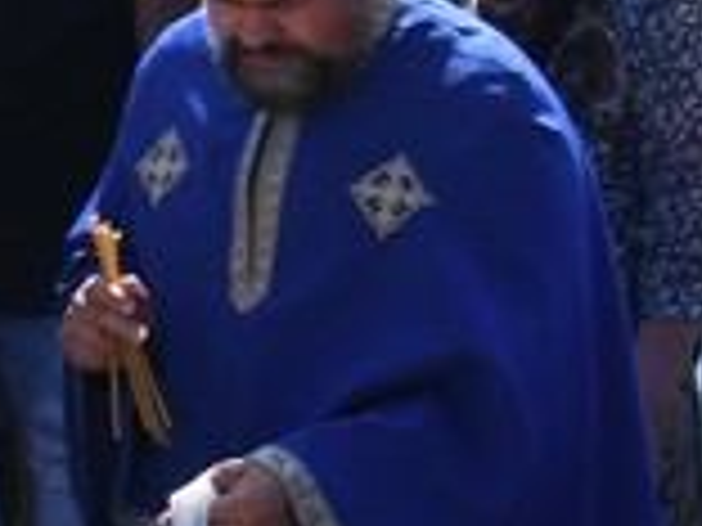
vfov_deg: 6.7
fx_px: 4502
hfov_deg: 7.9
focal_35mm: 222
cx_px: -1269
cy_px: 67
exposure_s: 1/125
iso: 200
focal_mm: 20
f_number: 11
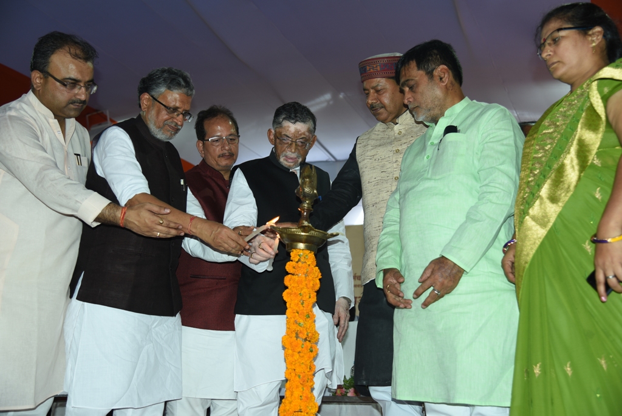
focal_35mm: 44
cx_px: 311
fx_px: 761
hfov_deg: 44.5
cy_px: 208
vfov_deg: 30.6
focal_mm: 44
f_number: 4
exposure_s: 1/60
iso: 250
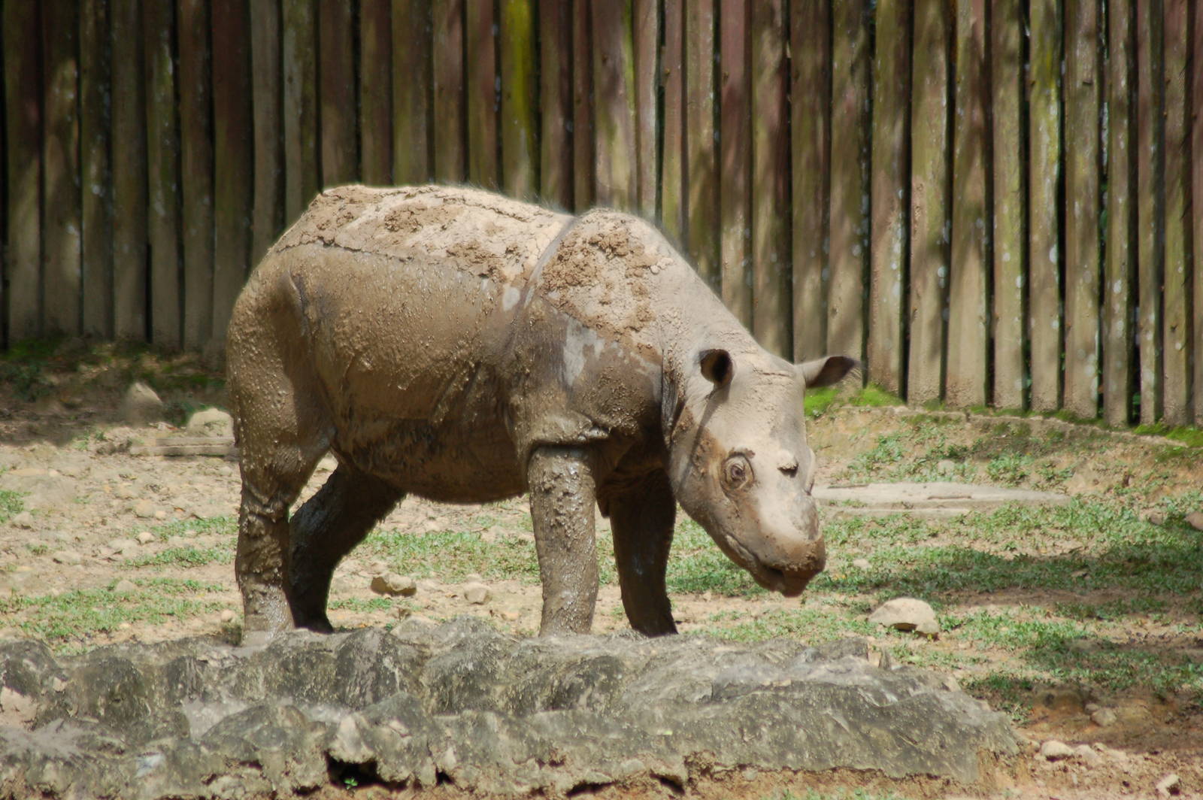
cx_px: 602
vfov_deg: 3.0
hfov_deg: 4.6
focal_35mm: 450
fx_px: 15025
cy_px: 400
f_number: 5.6
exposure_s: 1/1000
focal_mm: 300
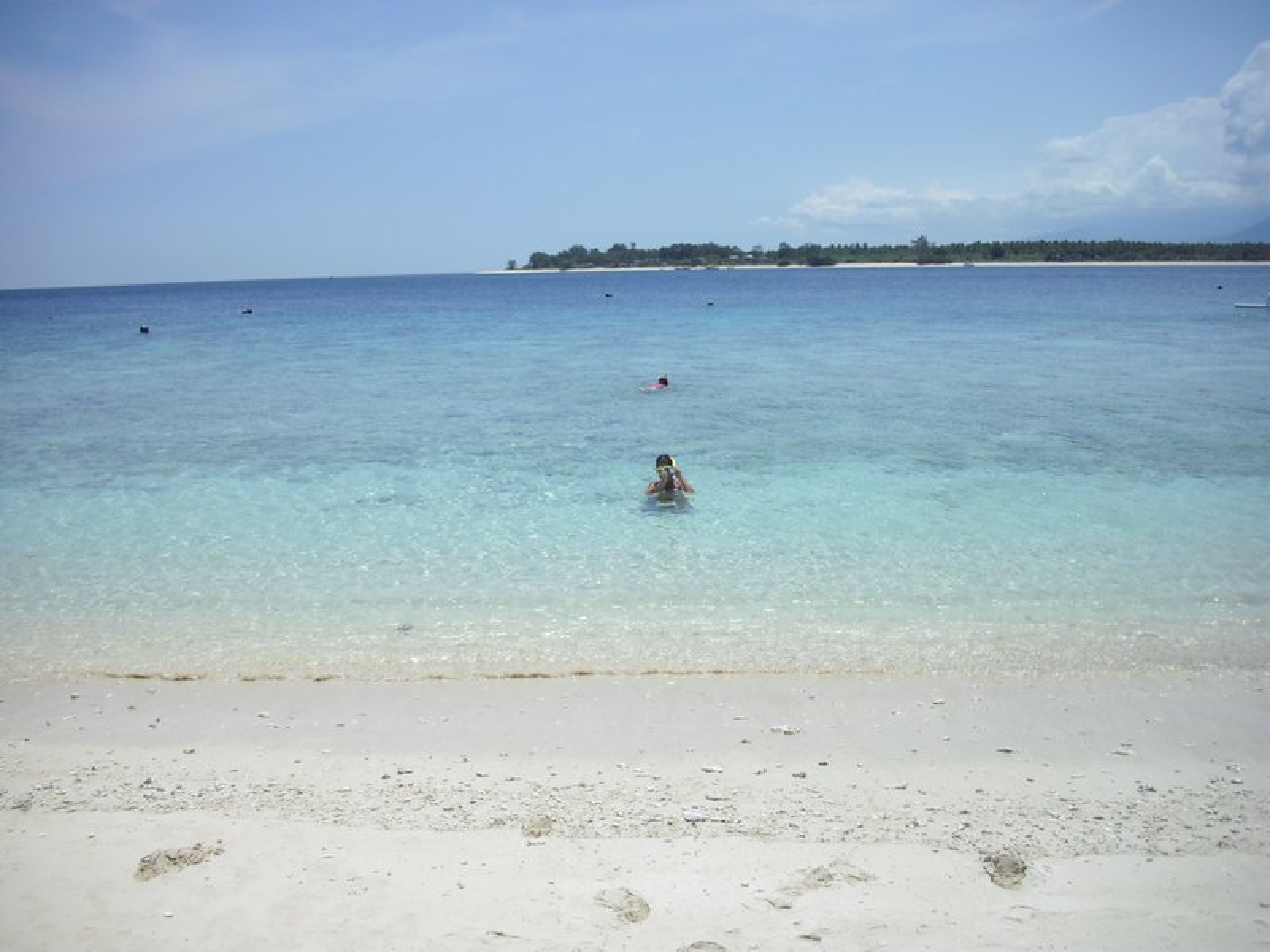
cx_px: 635
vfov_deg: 37.7
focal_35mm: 38
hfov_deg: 49.0
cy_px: 476
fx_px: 1394
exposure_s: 1/400
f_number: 8
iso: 100
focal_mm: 6.2
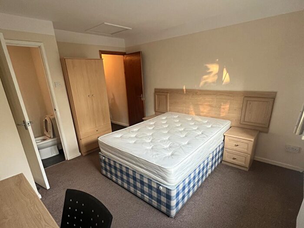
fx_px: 114
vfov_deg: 89.9
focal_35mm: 13
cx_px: 152
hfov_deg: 106.2
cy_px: 114
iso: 200
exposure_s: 1/100
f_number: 1.8
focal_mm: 1.57
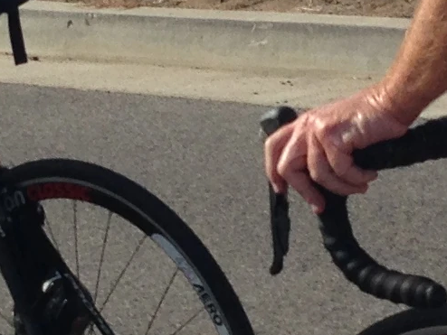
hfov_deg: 9.1
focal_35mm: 218
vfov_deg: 6.8
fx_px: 2816
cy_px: 117
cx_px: 226
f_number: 2.4
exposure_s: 1/1695
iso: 50
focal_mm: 4.12
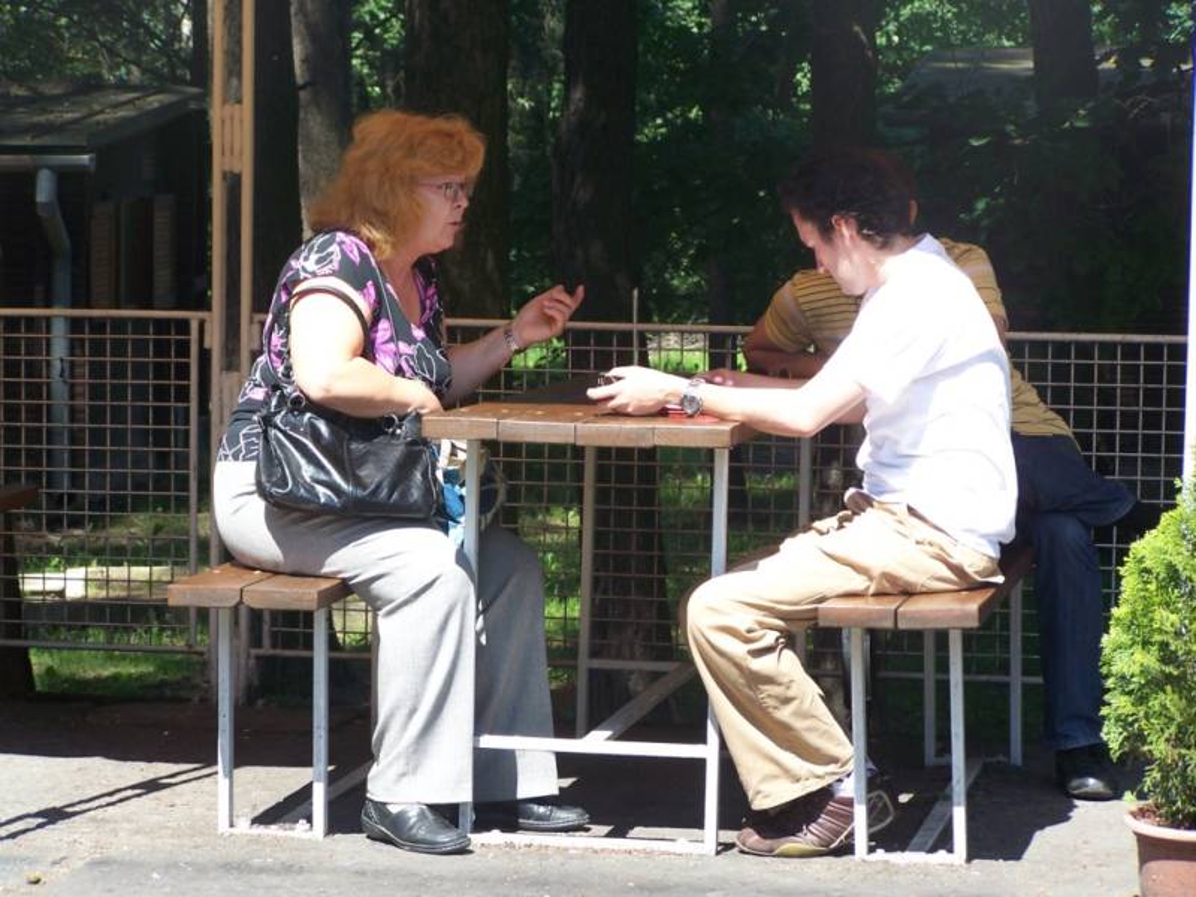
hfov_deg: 15.4
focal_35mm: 128
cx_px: 598
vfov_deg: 11.6
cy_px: 448
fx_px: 4422
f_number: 3.2
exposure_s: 1/320
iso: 80
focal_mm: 21.2
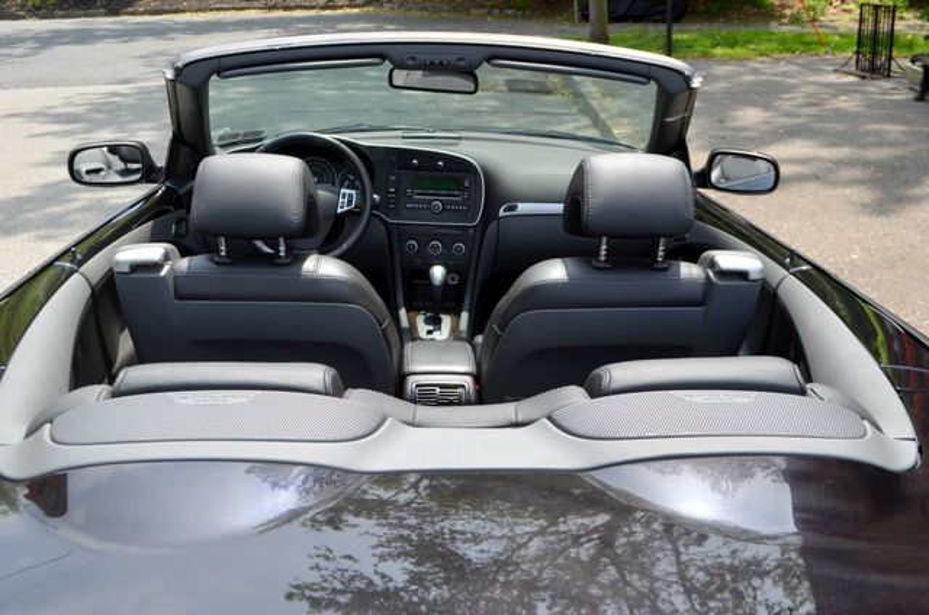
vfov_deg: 39.8
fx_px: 850
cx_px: 464
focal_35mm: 33
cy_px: 308
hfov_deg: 57.3
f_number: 8
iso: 200
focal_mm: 22
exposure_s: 1/250
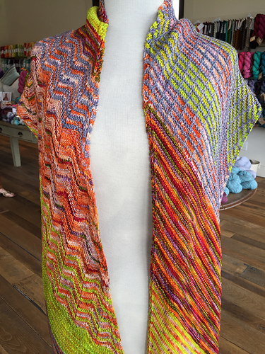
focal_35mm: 29
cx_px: 132
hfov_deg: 48.2
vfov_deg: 61.7
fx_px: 296
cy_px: 177
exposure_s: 1/120
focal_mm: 4.15
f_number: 2.2
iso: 32
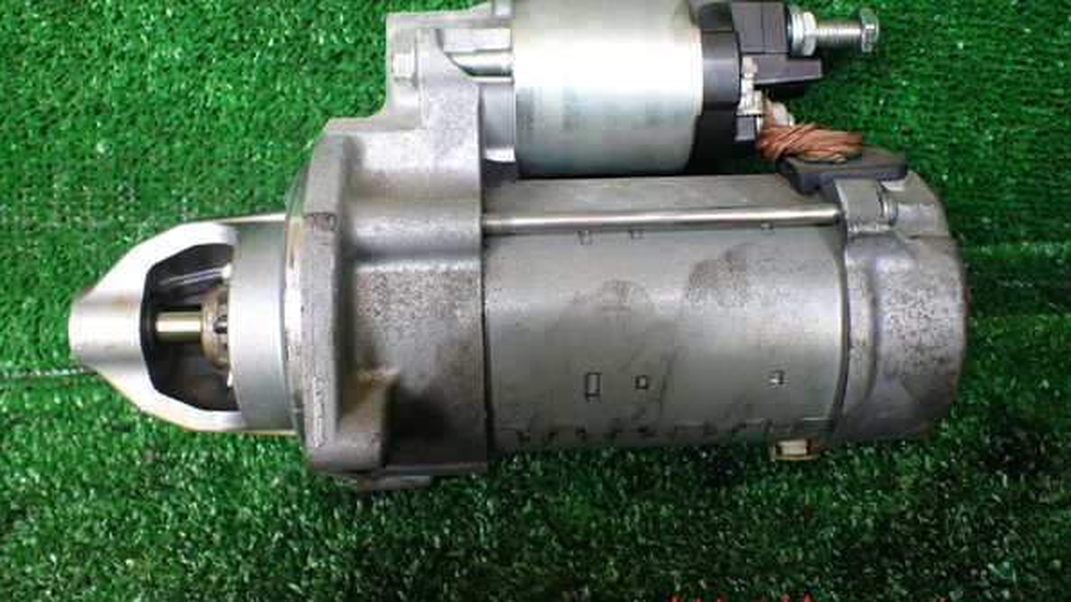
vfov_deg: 35.5
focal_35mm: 33
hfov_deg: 59.5
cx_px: 537
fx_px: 937
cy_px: 233
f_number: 2.3
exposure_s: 1/125
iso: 250
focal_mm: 5.4
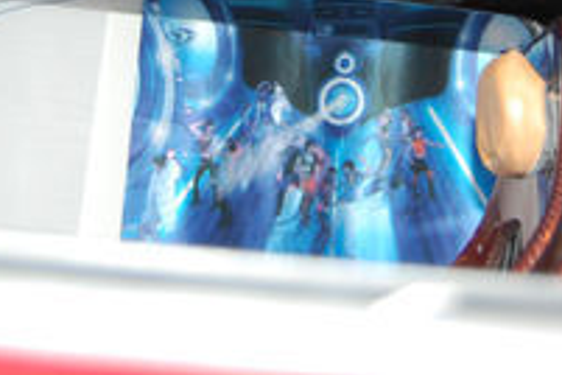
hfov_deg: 19.4
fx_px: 1639
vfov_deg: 12.3
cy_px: -218
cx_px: 210
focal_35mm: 105
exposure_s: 1/60
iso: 400
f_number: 3.8
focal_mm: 22
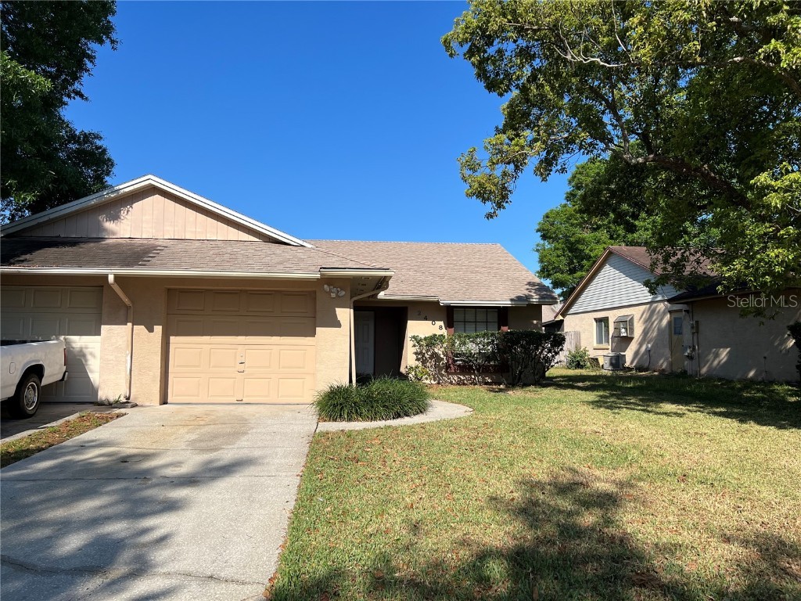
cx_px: 400
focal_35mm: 26
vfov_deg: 53.1
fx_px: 602
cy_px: 300
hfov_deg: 67.3
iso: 50
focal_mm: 5.7
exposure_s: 1/5076
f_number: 1.5
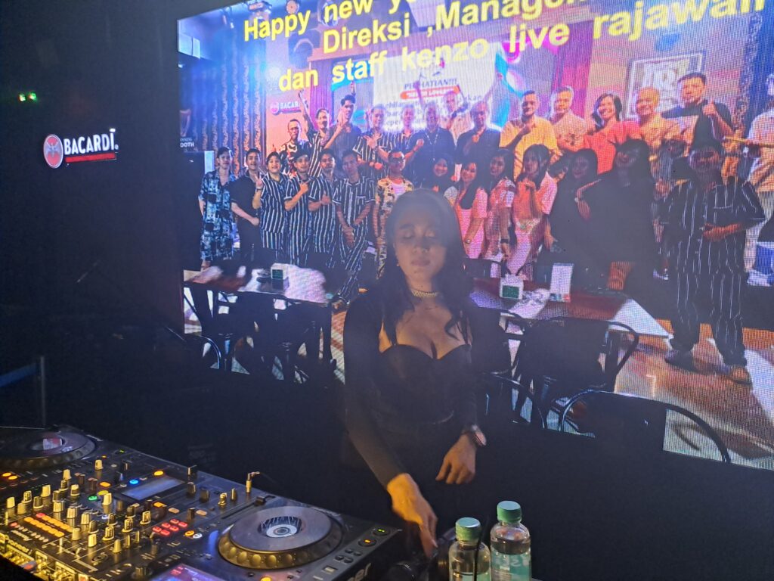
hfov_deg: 69.4
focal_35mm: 25
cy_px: 290
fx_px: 559
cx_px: 387
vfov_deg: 54.9
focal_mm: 4.65
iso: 500
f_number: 1.8
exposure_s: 1/25
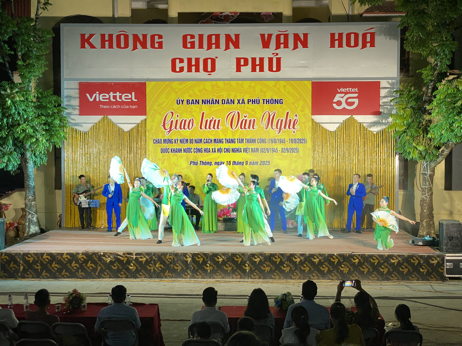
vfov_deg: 28.0
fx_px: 694
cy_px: 173
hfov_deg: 36.8
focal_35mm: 52
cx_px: 231
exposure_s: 1/50
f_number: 2
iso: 160
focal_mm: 6
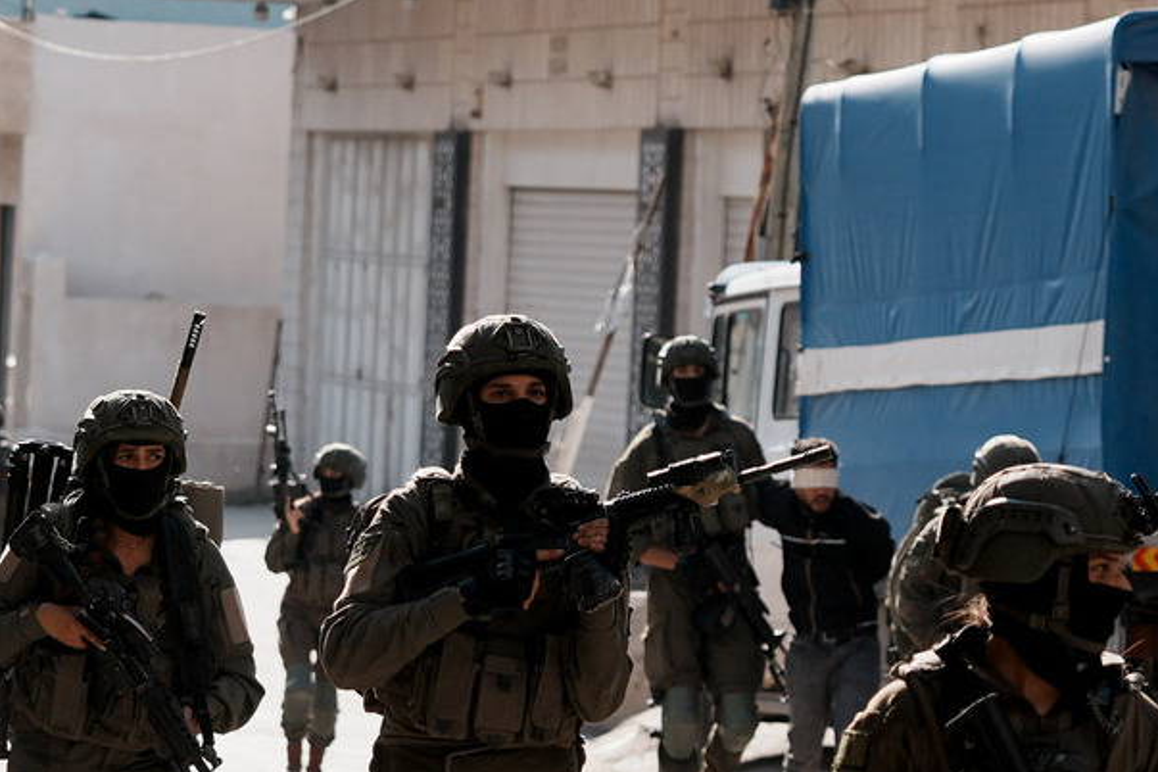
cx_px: 288
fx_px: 6722
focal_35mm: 209
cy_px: 611
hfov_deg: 9.8
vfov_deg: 6.6
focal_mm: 70
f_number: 4
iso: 250
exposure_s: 1/2500
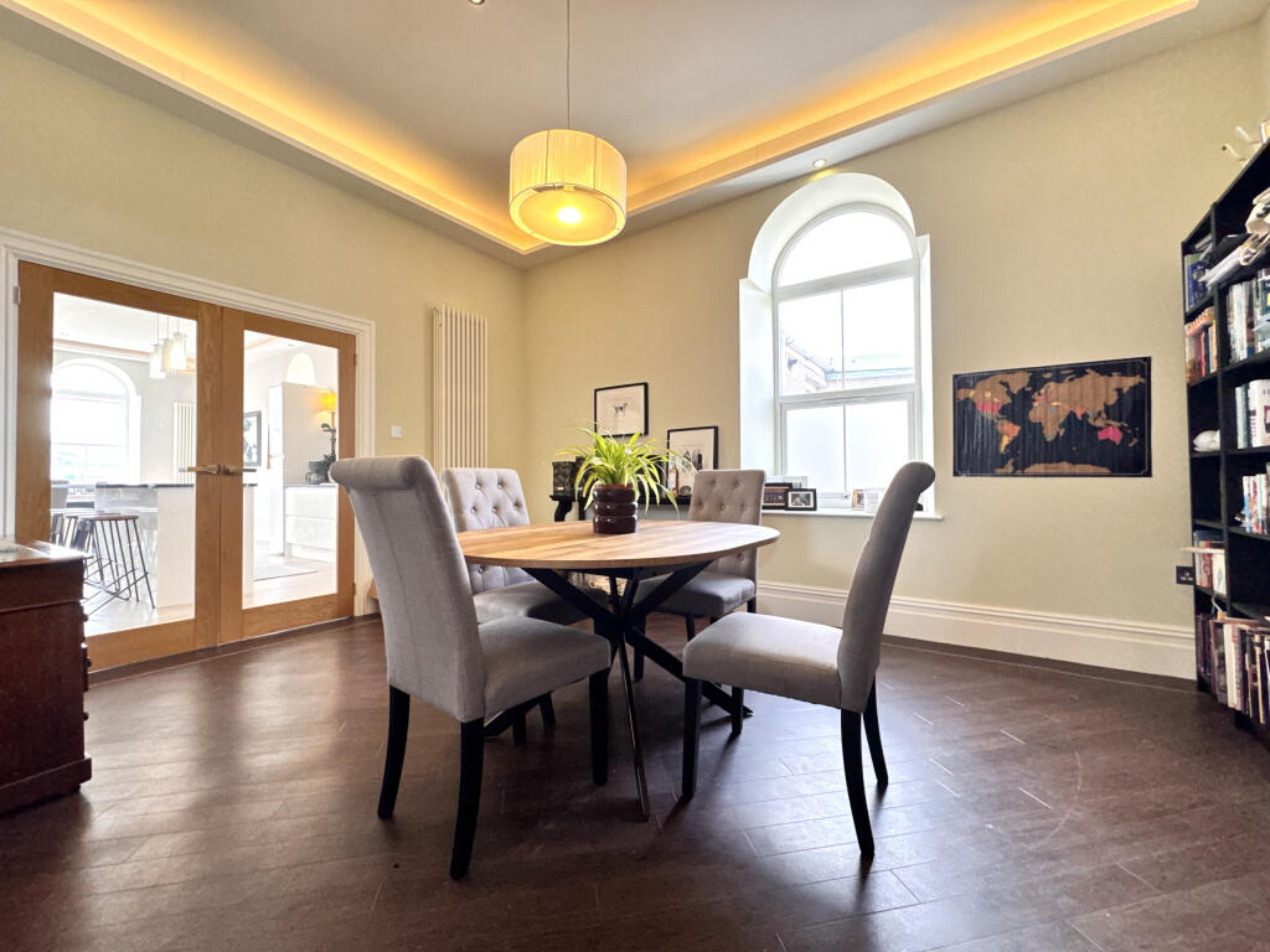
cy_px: 476
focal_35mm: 14
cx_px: 635
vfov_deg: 85.7
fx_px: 514
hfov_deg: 102.1
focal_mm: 2.22
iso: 160
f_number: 2.2
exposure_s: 1/100
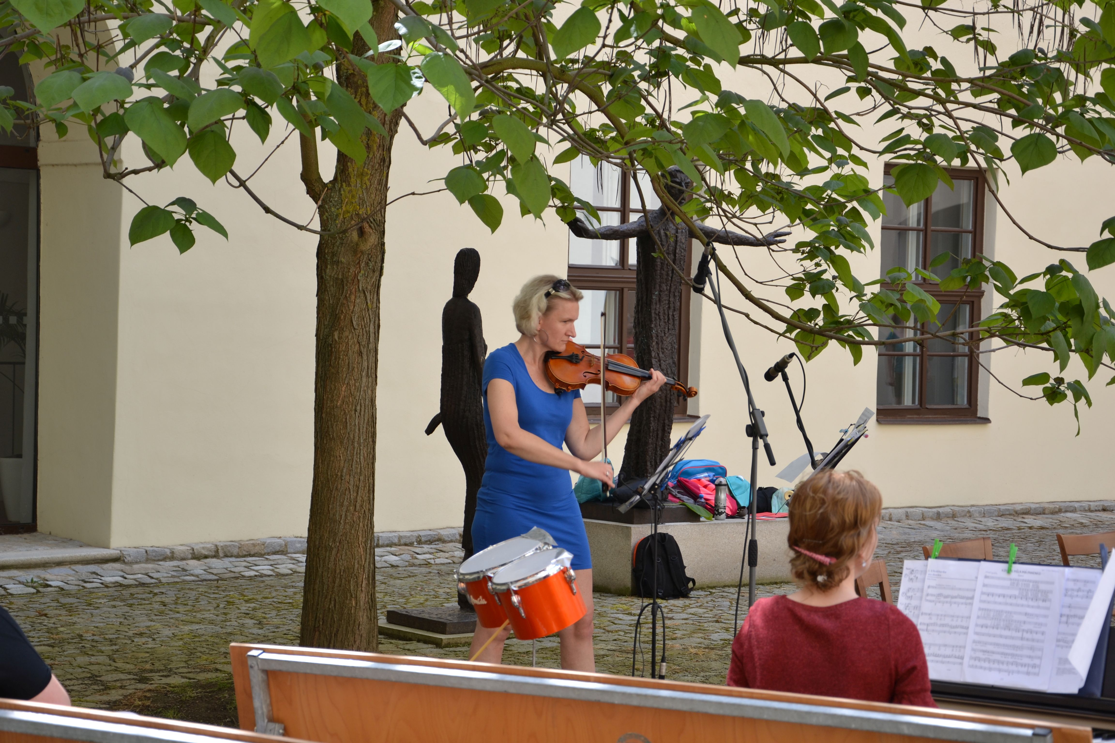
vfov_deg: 18.2
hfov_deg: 27.0
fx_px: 2323
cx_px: 558
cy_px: 372
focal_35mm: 75
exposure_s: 1/125
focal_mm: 50
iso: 100
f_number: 5.6
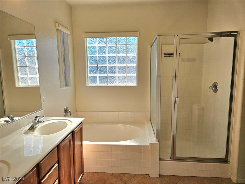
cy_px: 92
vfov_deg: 58.9
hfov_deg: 73.9
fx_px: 163
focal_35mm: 23
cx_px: 122
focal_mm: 5.4
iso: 25
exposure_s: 1/1000
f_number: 1.8
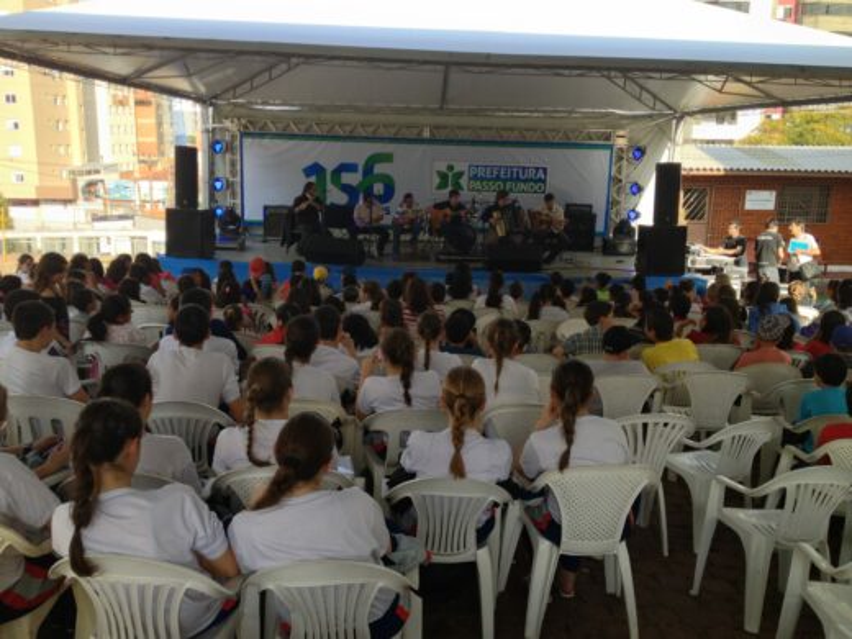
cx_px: 426
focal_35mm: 35
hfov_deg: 52.6
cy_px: 320
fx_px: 861
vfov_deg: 40.7
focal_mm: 4.28
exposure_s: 1/265
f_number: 2.4
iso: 50
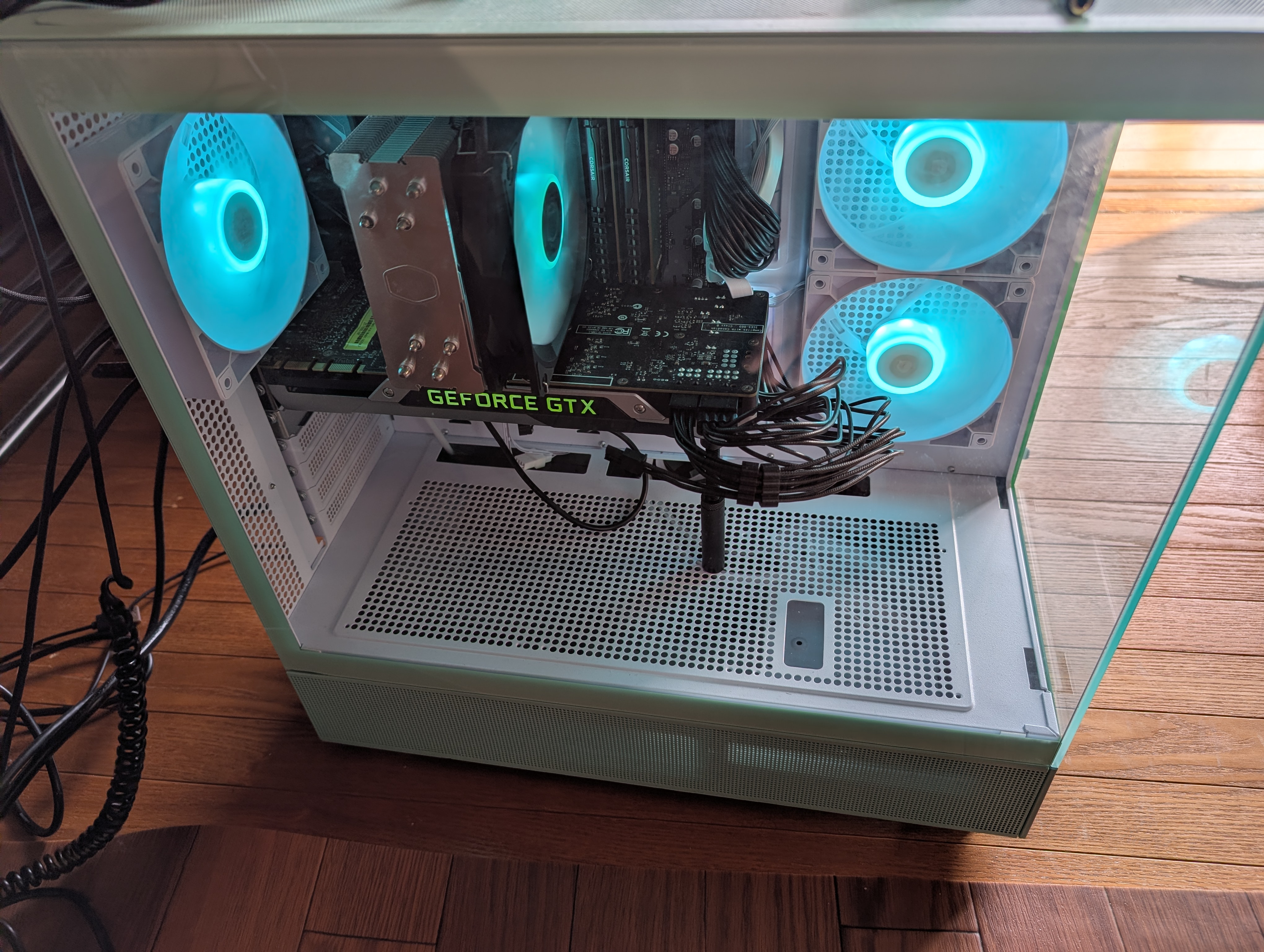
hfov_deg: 71.5
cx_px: 632
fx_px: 878
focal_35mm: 24
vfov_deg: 56.9
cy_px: 476
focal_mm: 6.9
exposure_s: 1/115
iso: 17
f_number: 1.68
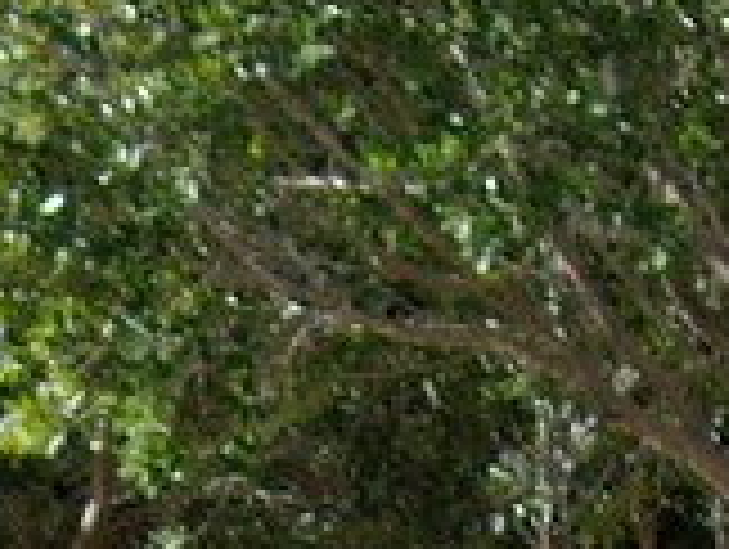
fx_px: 5062
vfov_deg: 5.8
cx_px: 166
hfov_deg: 8.2
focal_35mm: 240
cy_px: 1647
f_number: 4.3
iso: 64
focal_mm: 6.2
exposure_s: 1/500
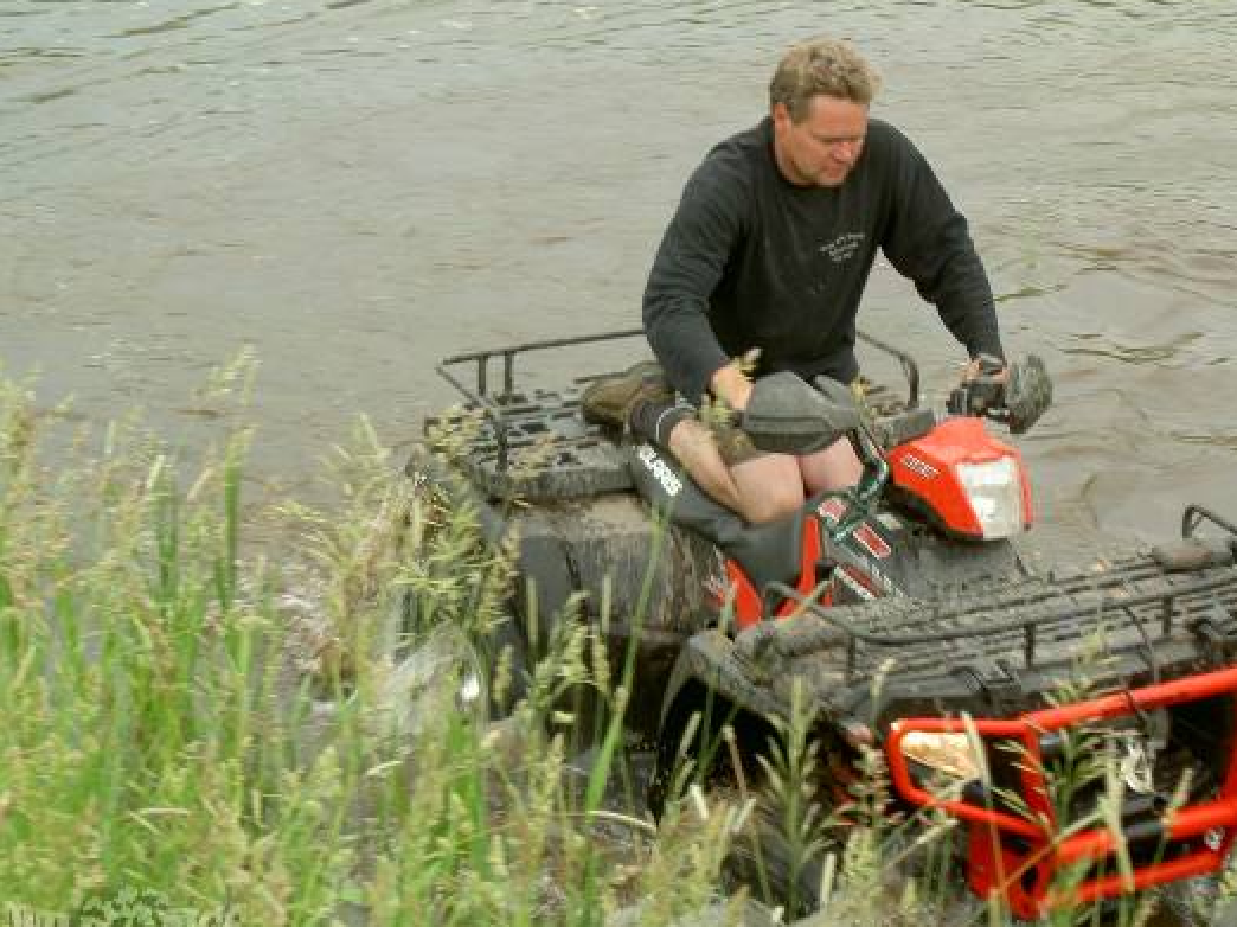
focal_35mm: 103
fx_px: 3679
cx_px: 756
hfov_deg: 19.1
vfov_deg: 14.4
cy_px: 446
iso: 50
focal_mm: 17.4
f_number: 4.1
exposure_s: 1/80
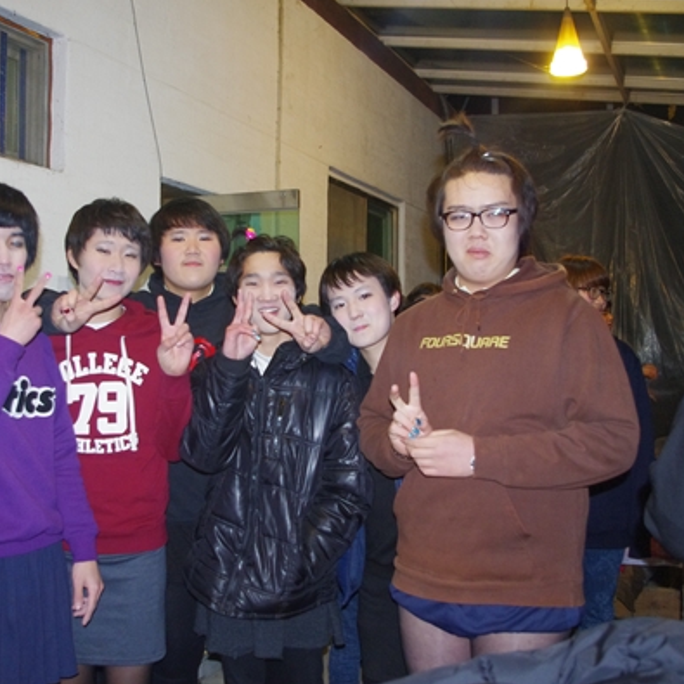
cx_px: 267
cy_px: 342
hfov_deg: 41.6
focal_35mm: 40
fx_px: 894
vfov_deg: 41.9
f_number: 4
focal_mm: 21.25
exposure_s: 1/20
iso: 1600
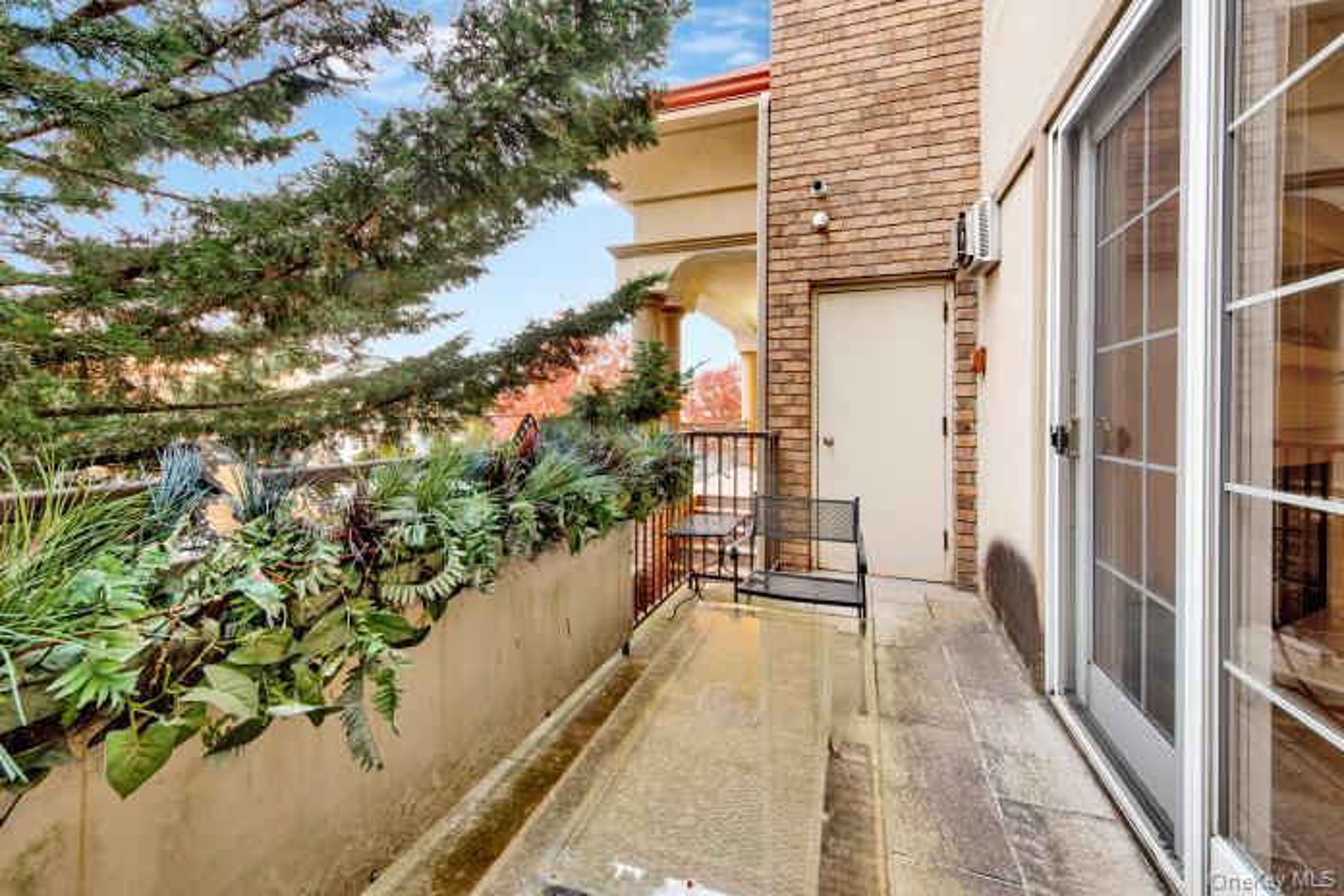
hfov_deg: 112.6
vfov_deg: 90.0
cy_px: 448
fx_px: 448
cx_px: 672
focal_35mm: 12
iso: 100
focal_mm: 8
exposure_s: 1
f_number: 8
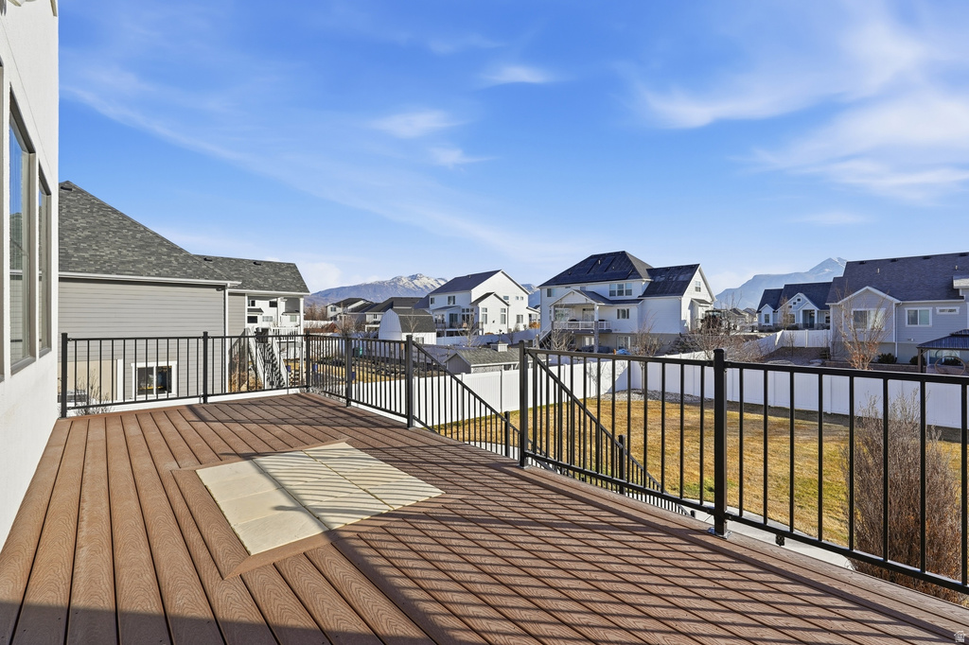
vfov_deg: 73.7
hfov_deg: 96.8
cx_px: 484
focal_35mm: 16
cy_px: 322
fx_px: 431
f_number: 10
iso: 250
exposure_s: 1/4000
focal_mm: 16
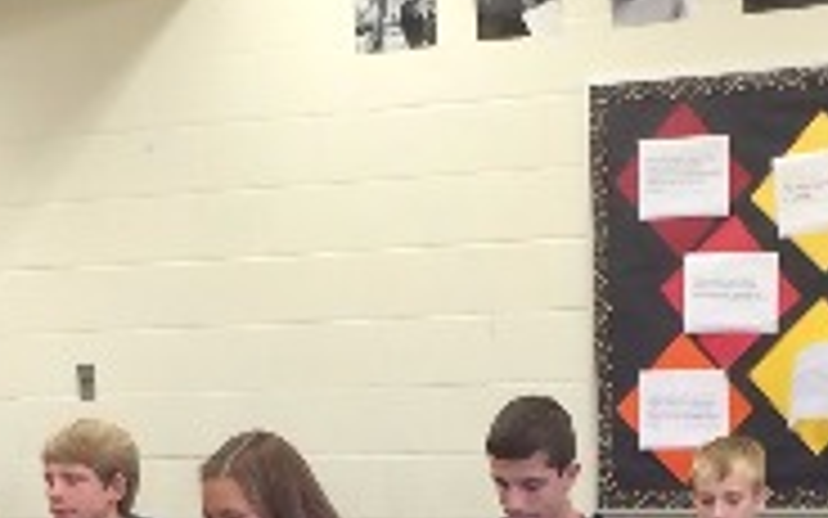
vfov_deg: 9.5
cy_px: 793
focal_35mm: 134
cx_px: 333
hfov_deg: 15.6
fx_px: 3024
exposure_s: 1/30
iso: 80
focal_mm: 4.15
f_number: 2.2
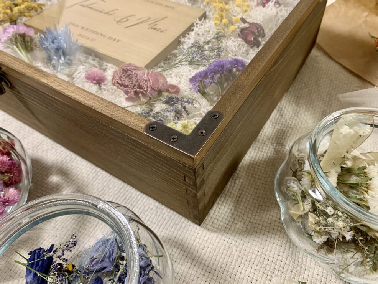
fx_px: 295
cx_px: 194
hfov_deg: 65.3
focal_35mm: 27
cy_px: 138
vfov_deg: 51.4
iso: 200
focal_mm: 4.25
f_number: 1.8
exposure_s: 1/60
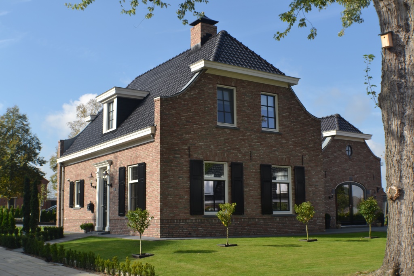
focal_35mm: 52
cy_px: 138
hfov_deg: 37.8
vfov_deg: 25.8
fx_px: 604
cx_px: 207
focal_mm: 35
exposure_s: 1/200
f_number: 7.1
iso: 100
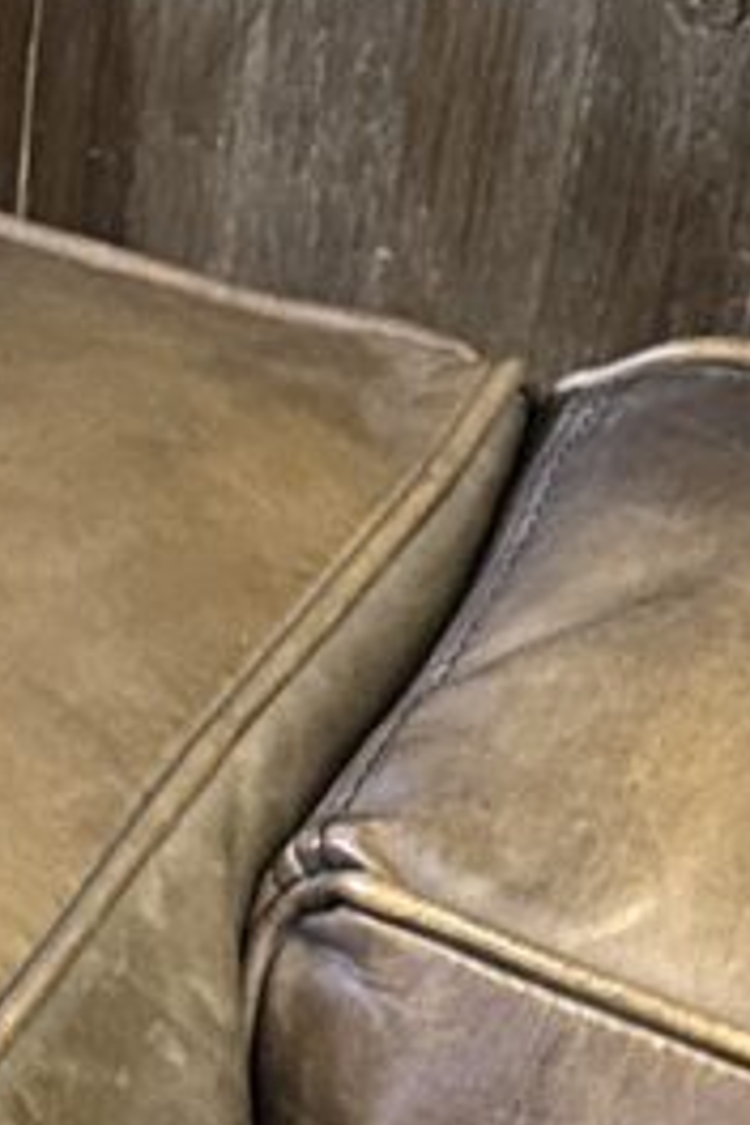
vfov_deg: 10.9
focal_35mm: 151
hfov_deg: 8.6
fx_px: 4718
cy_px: 2940
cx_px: -703
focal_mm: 6.86
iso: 500
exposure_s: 1/50
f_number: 1.78
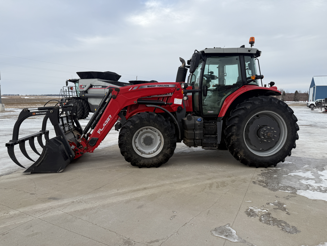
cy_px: 123
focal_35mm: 24
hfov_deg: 71.6
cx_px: 164
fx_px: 227
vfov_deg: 56.8
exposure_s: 1/2232
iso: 80
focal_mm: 6.76
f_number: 1.78
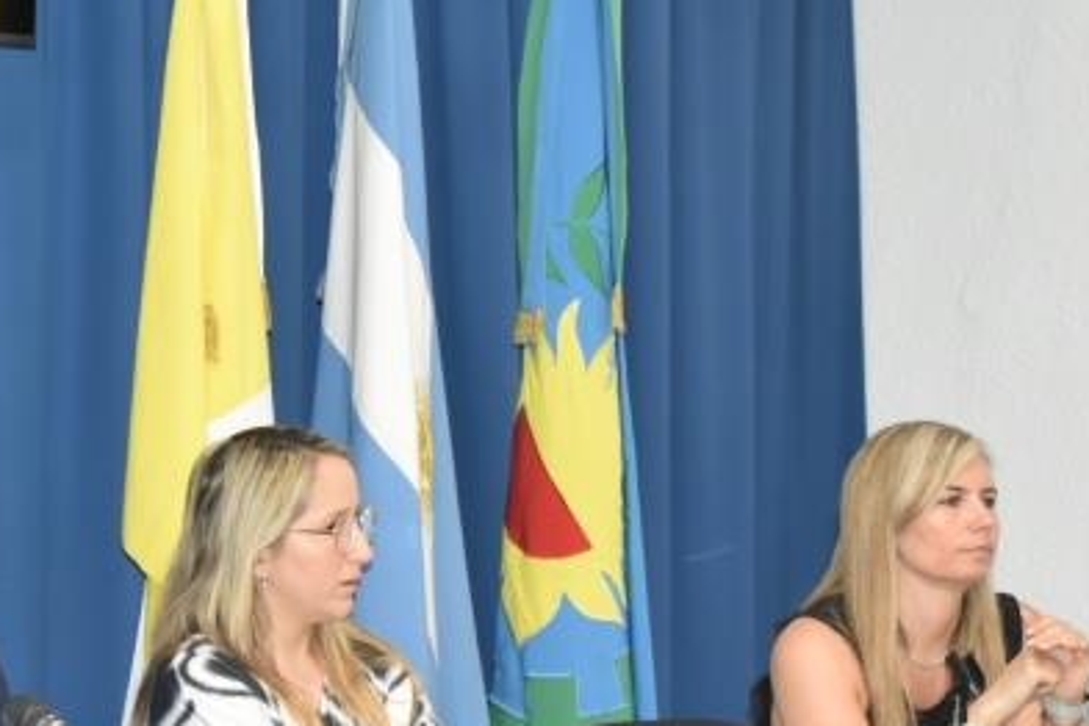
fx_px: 3781
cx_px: -97
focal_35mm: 125
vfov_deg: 10.9
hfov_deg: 15.9
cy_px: 586
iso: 1600
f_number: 5.6
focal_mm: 32
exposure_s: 1/60
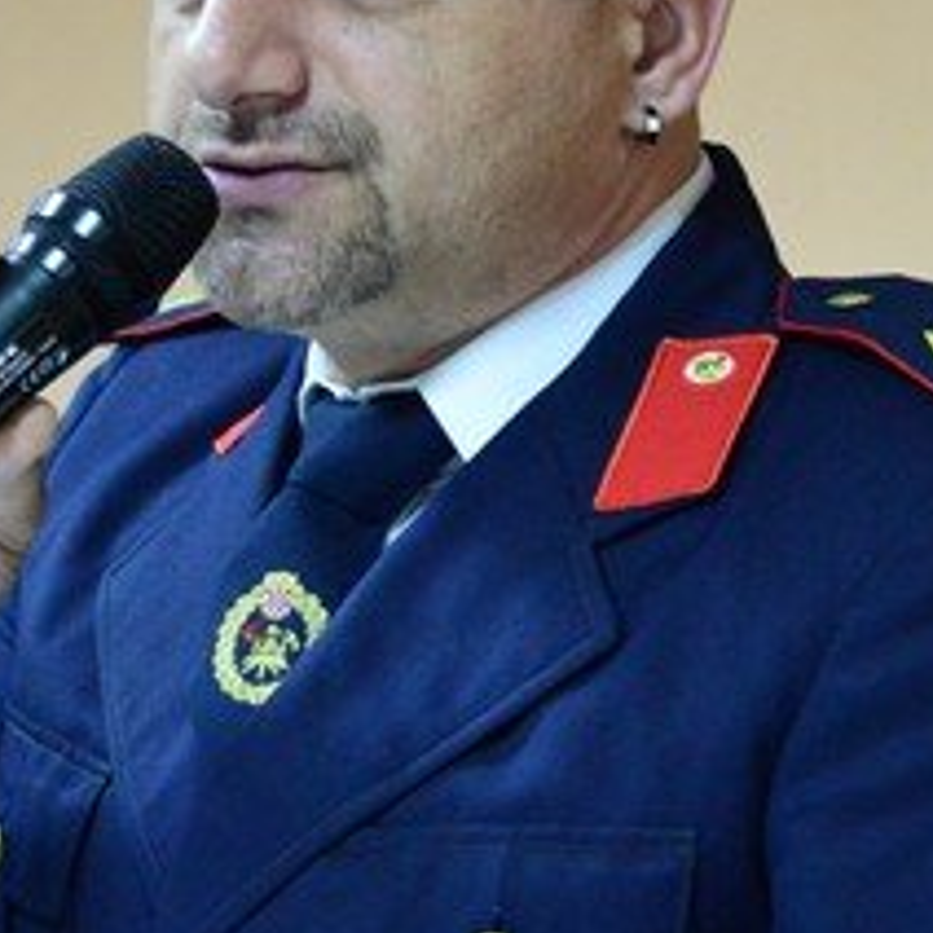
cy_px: 233
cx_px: 612
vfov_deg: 6.0
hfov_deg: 6.0
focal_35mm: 290
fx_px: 8843
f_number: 4
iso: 6400
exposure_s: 1/80
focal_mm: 86
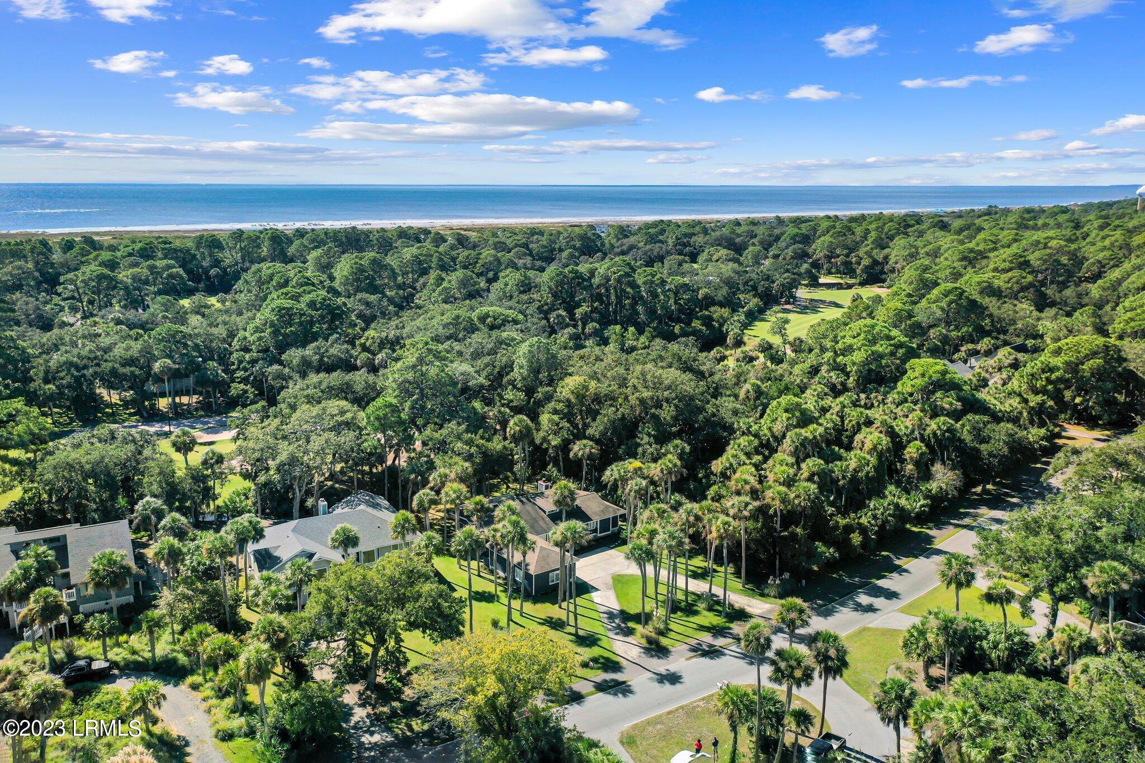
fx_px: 890
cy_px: 382
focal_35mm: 28
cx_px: 572
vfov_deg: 46.4
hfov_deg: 65.5
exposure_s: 1/2500
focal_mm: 10.26
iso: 100
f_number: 2.8
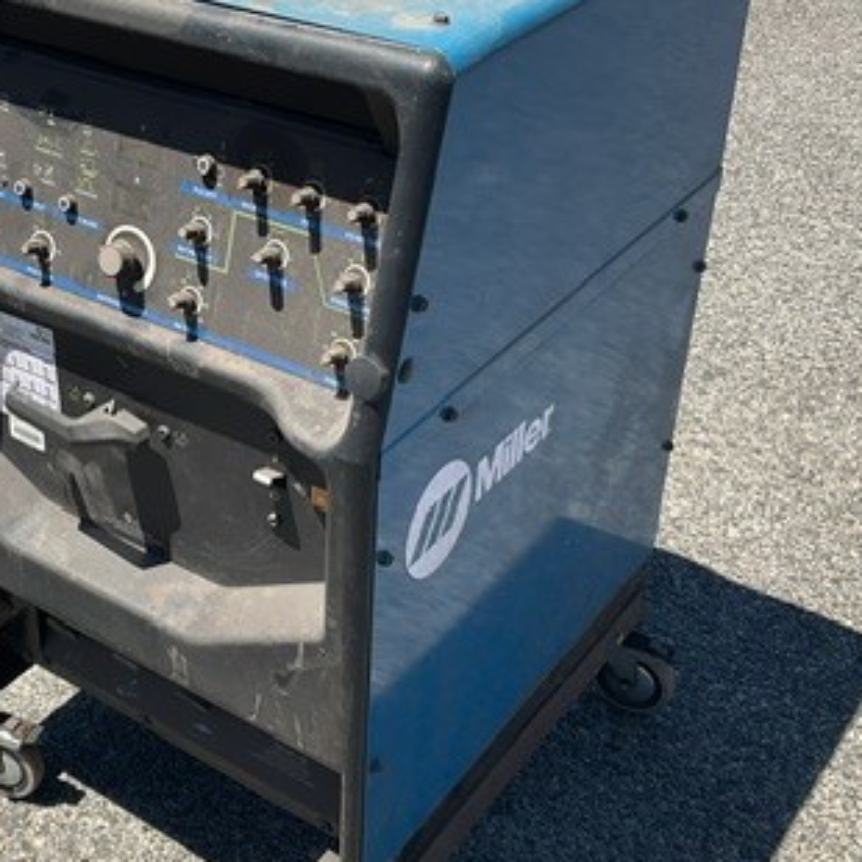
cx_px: 181
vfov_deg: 32.2
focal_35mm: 53
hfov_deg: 31.4
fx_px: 1493
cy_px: 398
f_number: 1.8
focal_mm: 3
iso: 16
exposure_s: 1/1311
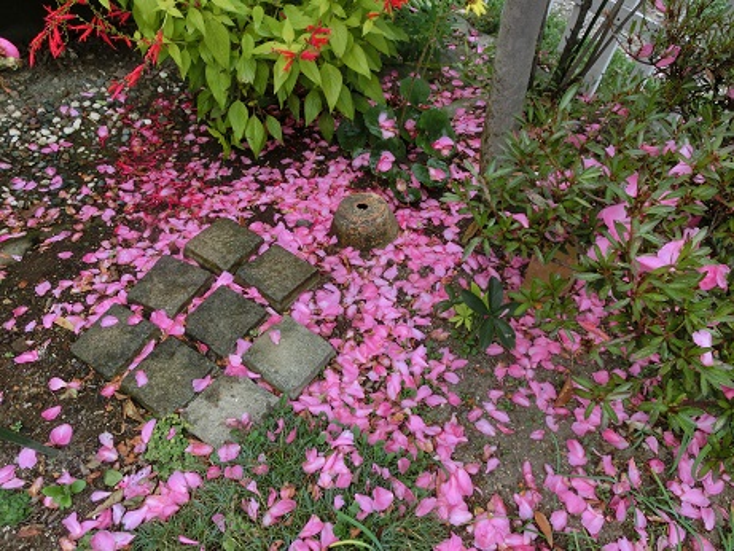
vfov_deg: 54.9
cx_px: 367
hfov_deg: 69.4
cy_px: 276
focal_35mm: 25
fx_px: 530
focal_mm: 4.4
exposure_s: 1/125
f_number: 3.3
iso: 80
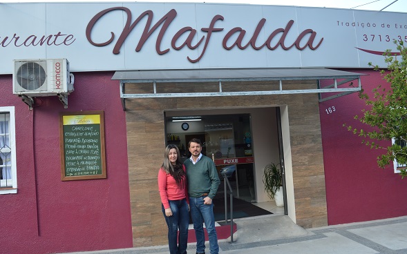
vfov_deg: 44.5
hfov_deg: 66.5
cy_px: 136
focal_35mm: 28
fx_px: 311
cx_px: 202
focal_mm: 18
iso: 200
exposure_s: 1/125
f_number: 6.3
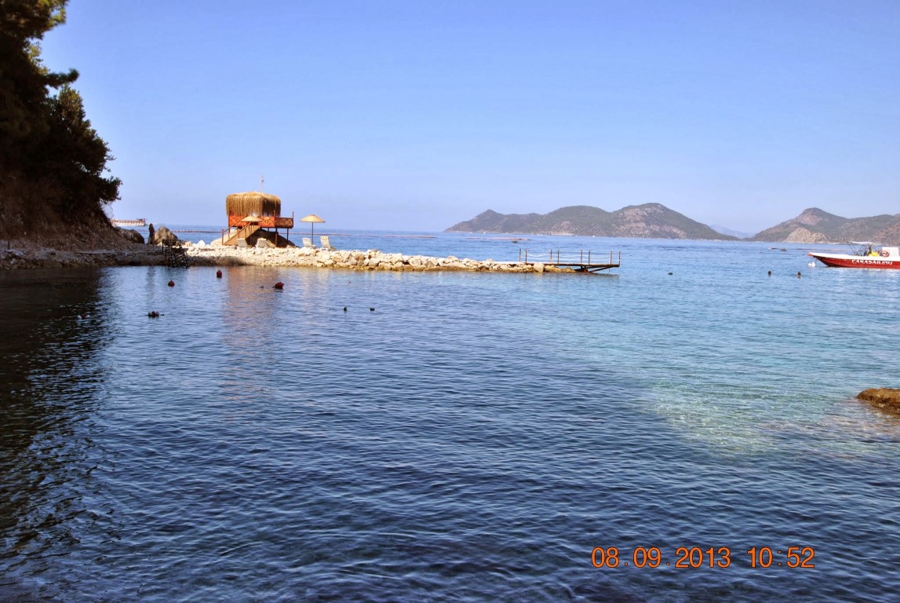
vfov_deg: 37.0
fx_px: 901
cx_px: 450
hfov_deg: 53.1
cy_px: 302
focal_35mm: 36
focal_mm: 24
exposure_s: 1/200
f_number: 7.1
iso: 100
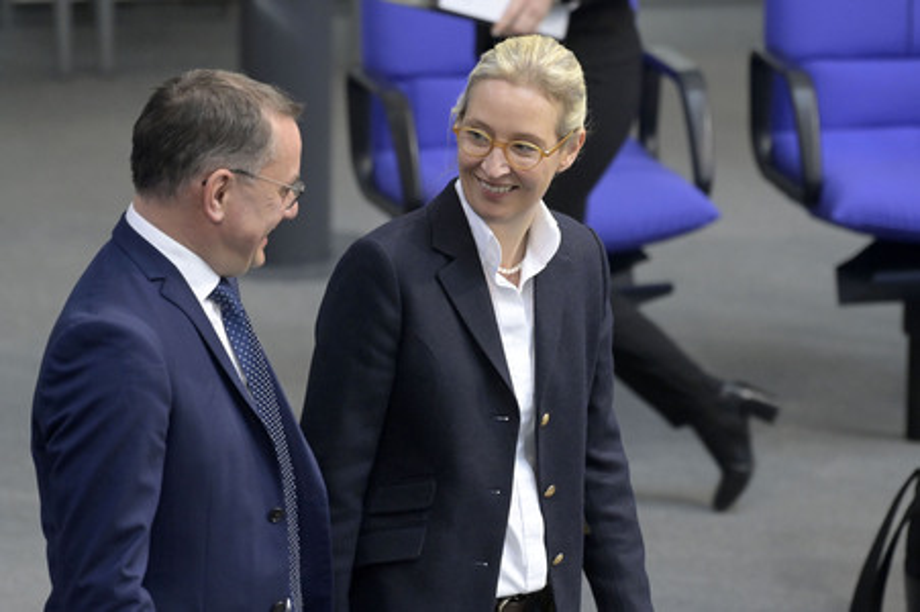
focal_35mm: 340
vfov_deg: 4.0
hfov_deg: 6.1
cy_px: 306
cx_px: 460
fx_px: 8682
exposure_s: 1/400
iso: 8000
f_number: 5.6
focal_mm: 340
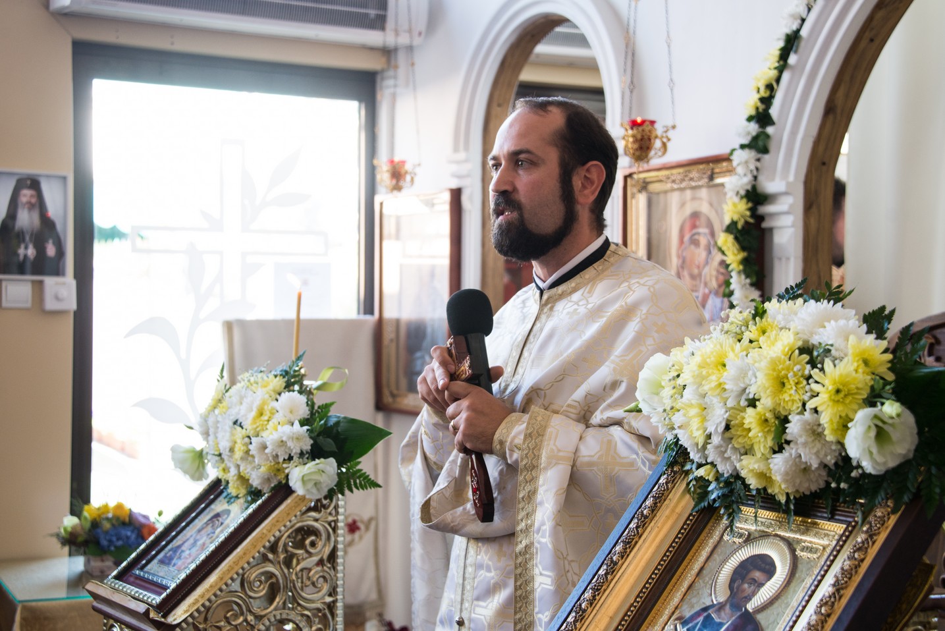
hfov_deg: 34.5
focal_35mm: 58
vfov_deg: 23.4
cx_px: 472
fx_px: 1523
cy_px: 316
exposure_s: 1/60
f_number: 4.5
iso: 640
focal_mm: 58
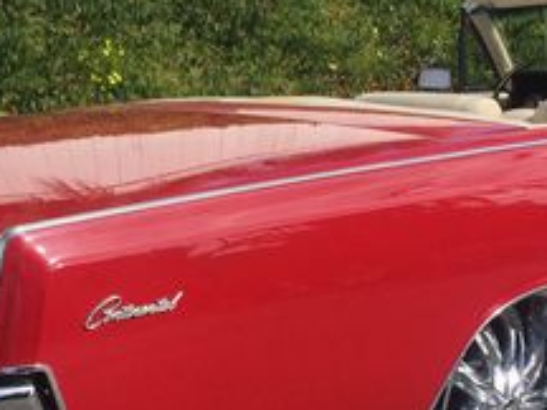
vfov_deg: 17.2
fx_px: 1359
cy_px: 238
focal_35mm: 86
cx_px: 329
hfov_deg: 22.7
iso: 32
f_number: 2.2
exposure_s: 1/2198
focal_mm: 4.15
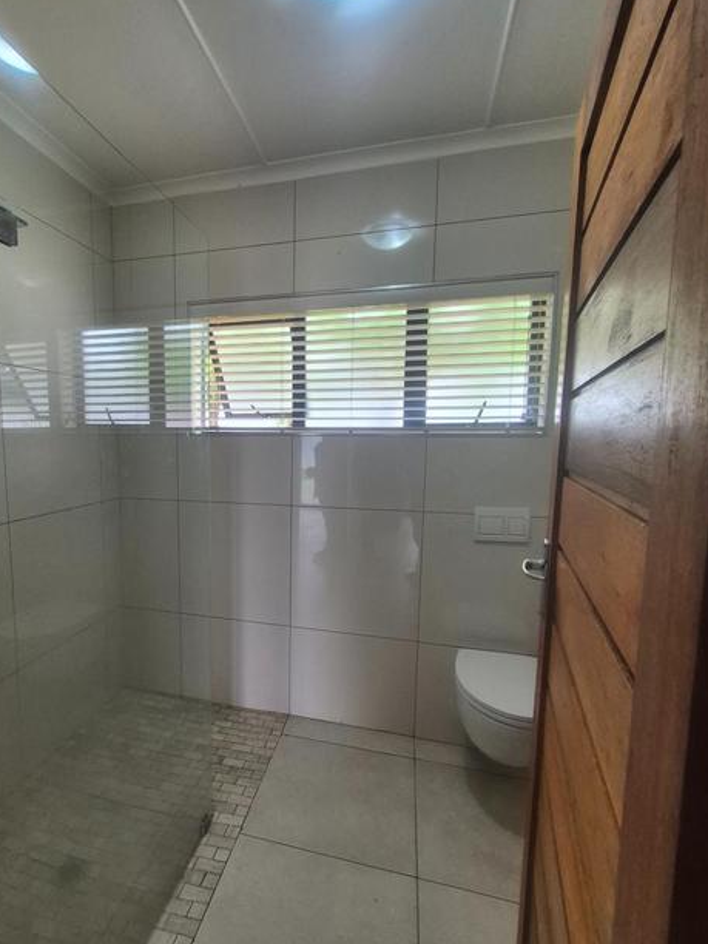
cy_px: 477
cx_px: 255
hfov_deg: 73.1
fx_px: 464
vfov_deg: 91.0
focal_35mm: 17
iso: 160
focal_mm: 1.74
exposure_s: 1/50
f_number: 2.2
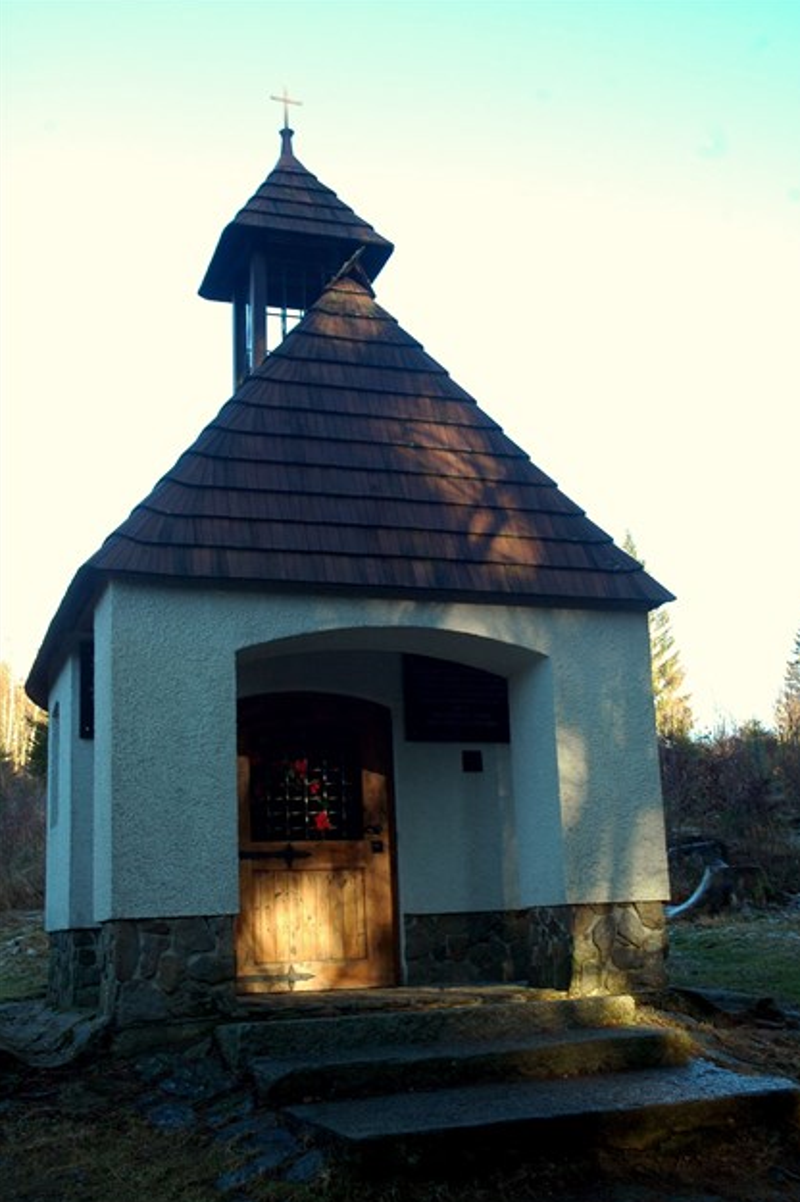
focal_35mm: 45
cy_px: 612
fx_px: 1485
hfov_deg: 30.1
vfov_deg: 44.1
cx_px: 408
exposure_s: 1/60
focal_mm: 29
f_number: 7.1
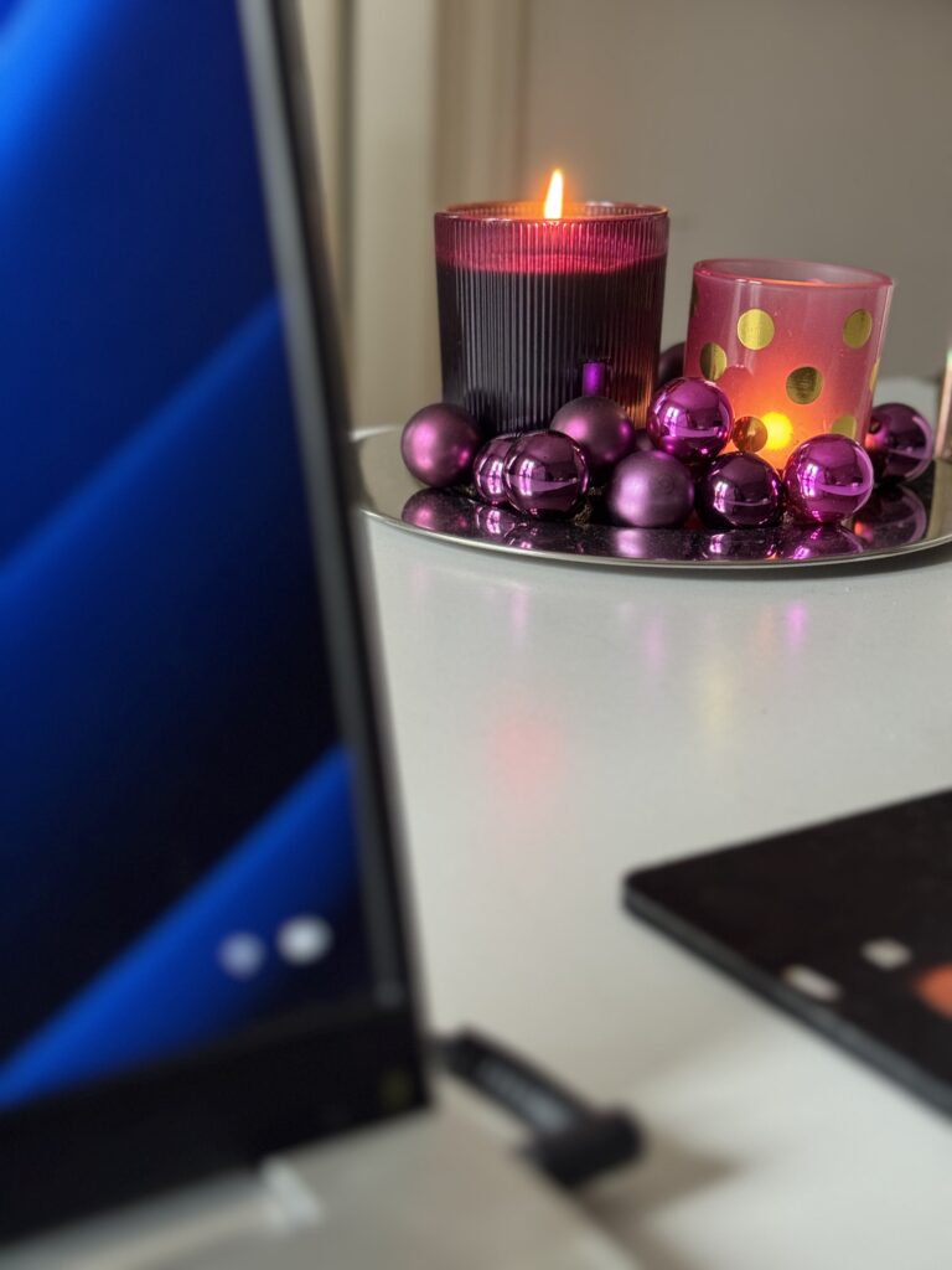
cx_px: 476
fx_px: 1760
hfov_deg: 30.3
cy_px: 635
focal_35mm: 48
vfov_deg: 39.7
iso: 400
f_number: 1.78
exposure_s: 1/40
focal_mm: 6.76
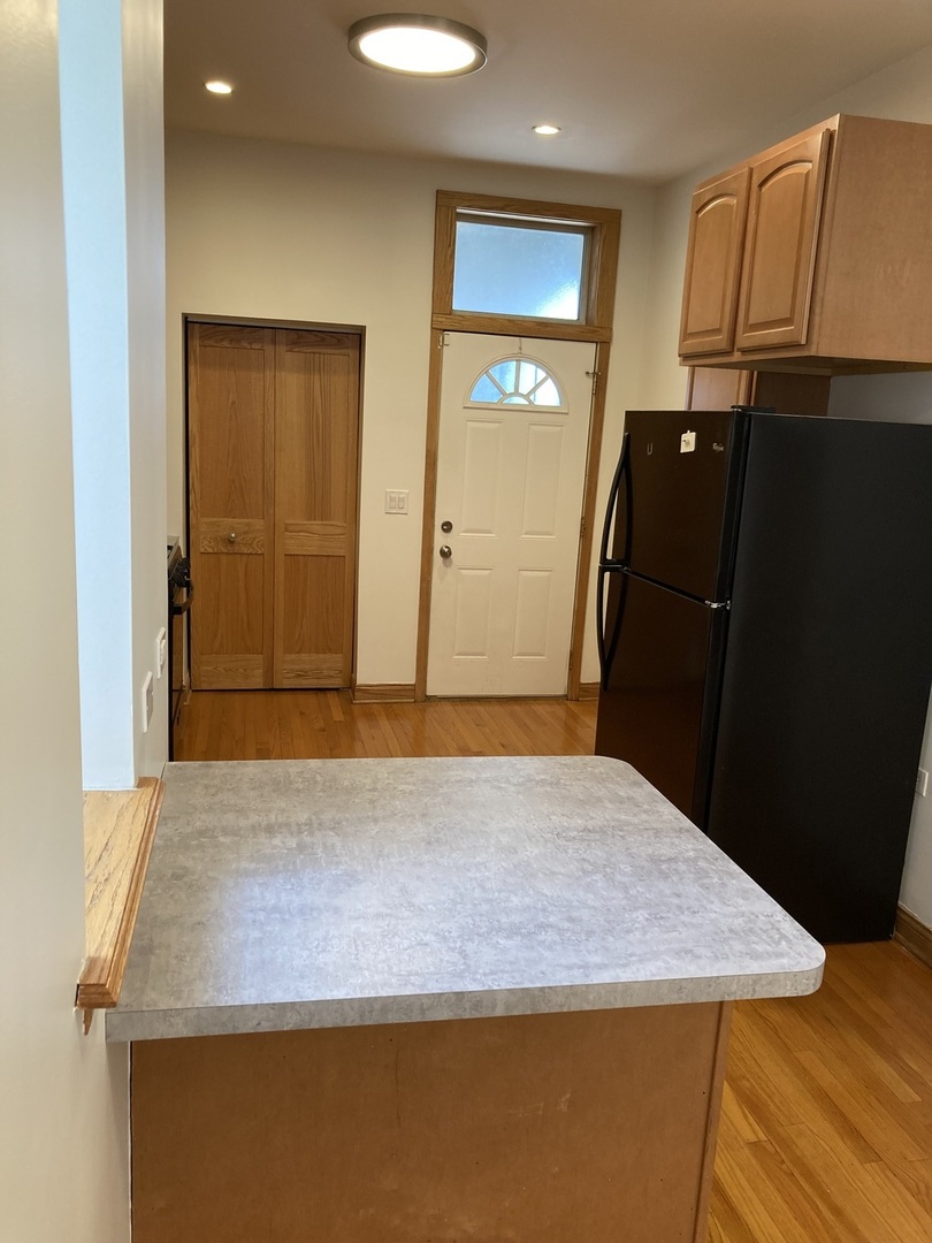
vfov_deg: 63.4
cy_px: 622
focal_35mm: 28
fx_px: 1005
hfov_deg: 49.7
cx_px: 466
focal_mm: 3.99
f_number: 1.8
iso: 100
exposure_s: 1/60
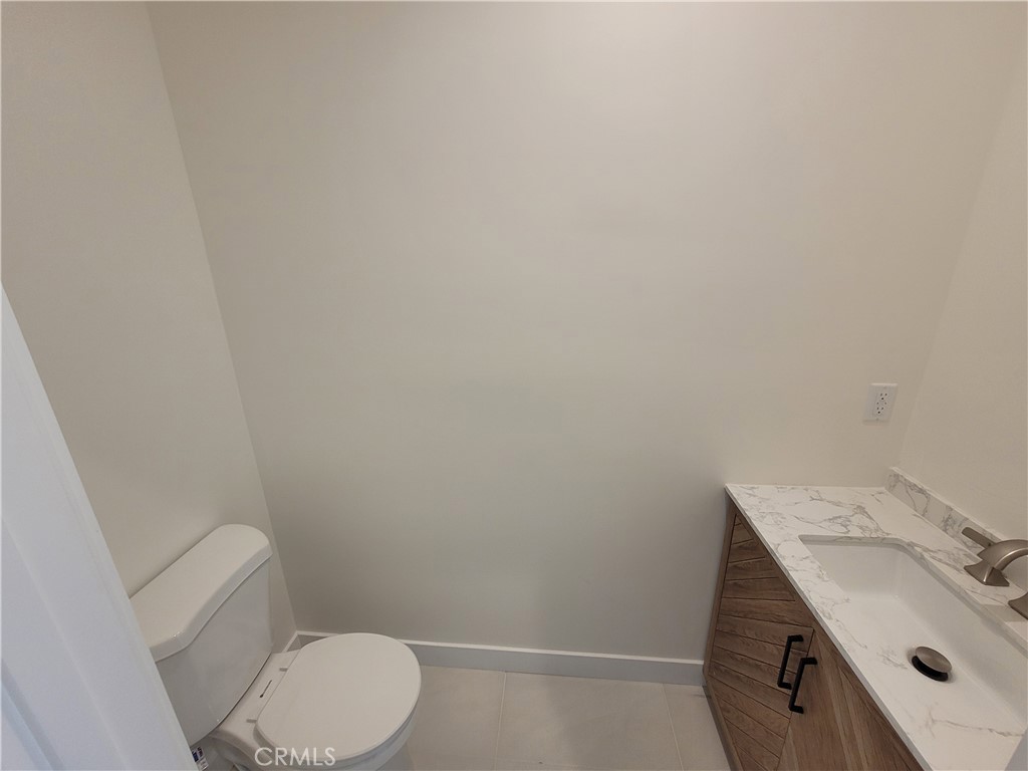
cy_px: 386
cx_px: 514
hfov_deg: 106.2
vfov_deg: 89.9
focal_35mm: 13
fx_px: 386
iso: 100
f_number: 2.2
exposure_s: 1/60
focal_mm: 1.74
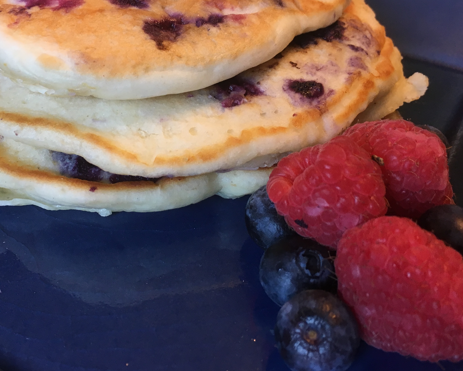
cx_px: 193
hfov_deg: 43.7
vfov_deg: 35.3
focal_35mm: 42
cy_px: 119
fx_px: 576
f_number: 2.2
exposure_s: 1/30
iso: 32
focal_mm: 4.15
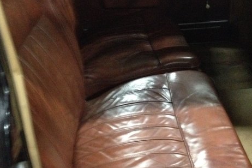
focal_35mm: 63
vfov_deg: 21.6
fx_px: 441
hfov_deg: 31.9
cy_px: 86
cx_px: 125
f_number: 2.4
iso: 800
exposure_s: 1/15
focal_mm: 4.28
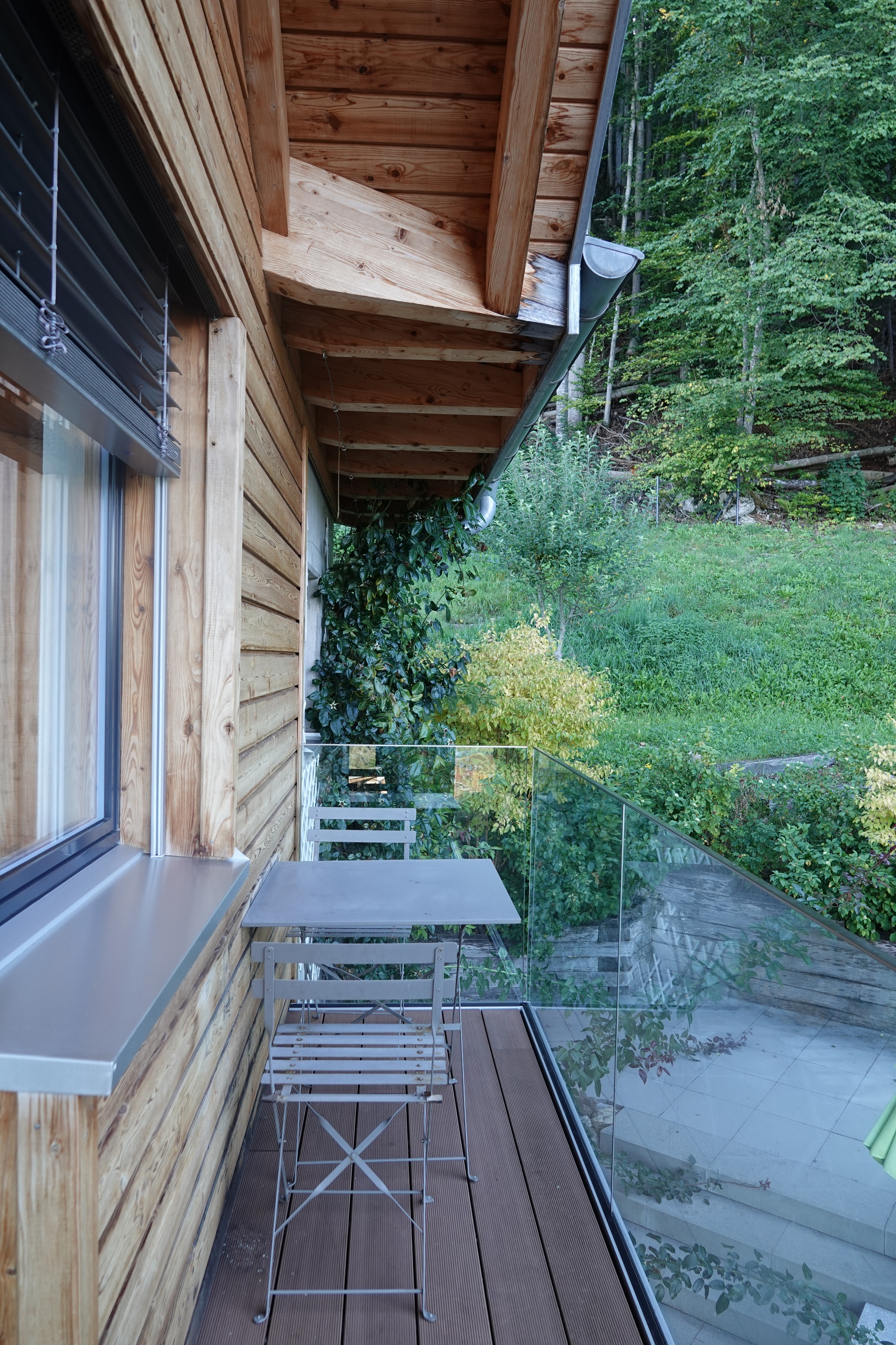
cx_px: 448
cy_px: 672
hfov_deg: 53.1
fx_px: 896
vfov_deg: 73.7
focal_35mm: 24
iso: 100
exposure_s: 1/60
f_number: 2.5
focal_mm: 8.82
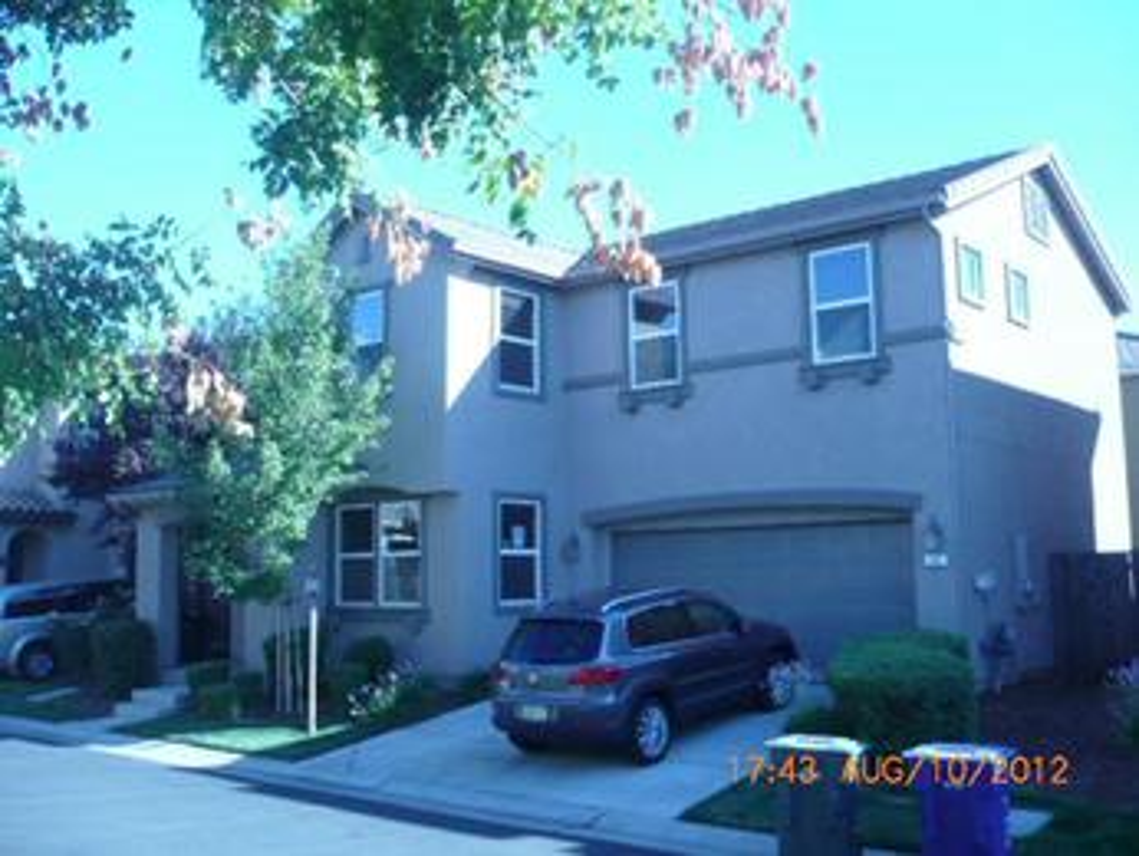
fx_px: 1152
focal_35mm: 35
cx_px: 570
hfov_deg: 52.6
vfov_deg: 40.7
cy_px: 428
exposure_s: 1/250
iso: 100
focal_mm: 5.8
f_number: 2.8
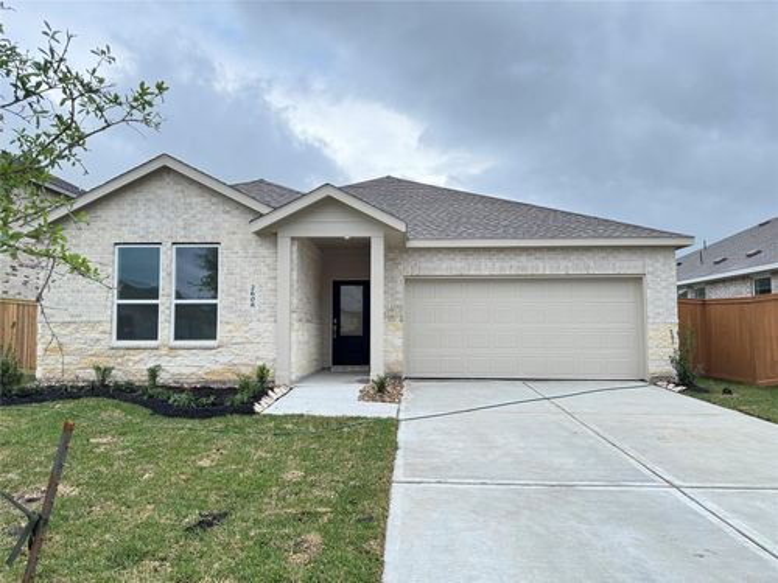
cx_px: 389
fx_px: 539
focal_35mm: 24
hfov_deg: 71.6
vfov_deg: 56.8
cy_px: 292
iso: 80
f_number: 1.78
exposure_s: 1/671
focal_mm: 6.76
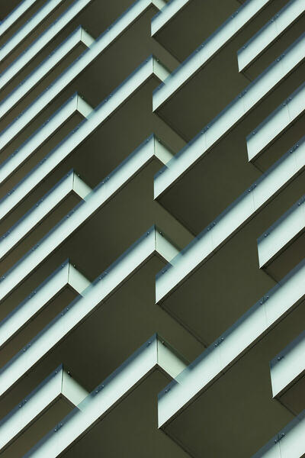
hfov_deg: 6.1
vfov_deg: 9.1
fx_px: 2859
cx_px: 152
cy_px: 229
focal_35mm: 225
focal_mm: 150
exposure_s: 1/640
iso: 100
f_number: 6.3
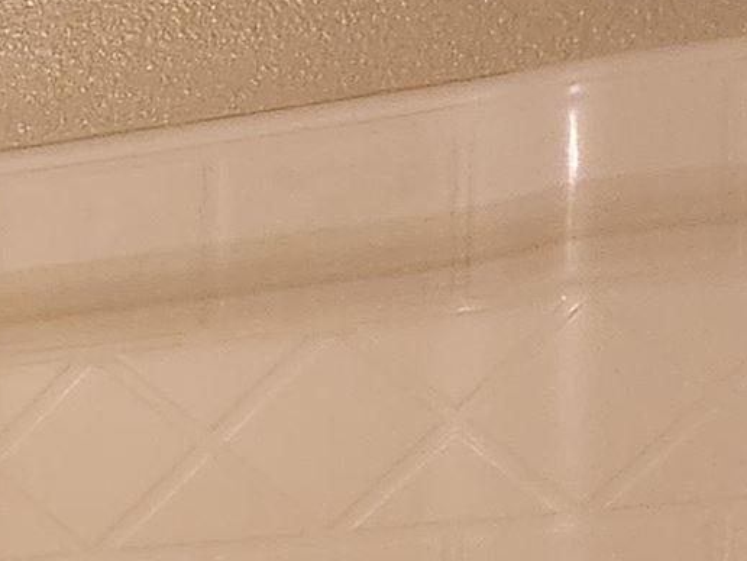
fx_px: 2956
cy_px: 1164
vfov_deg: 10.0
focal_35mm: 137
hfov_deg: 12.0
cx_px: -963
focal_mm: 5.4
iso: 640
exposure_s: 1/120
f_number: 1.8
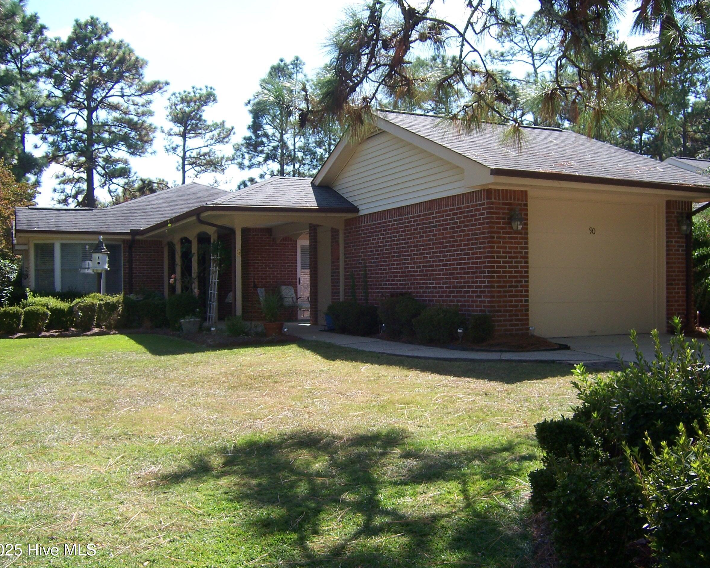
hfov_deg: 51.5
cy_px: 287
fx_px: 735
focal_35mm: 35
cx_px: 359
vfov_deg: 42.2
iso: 80
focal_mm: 5.5
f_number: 3.4
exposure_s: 1/350
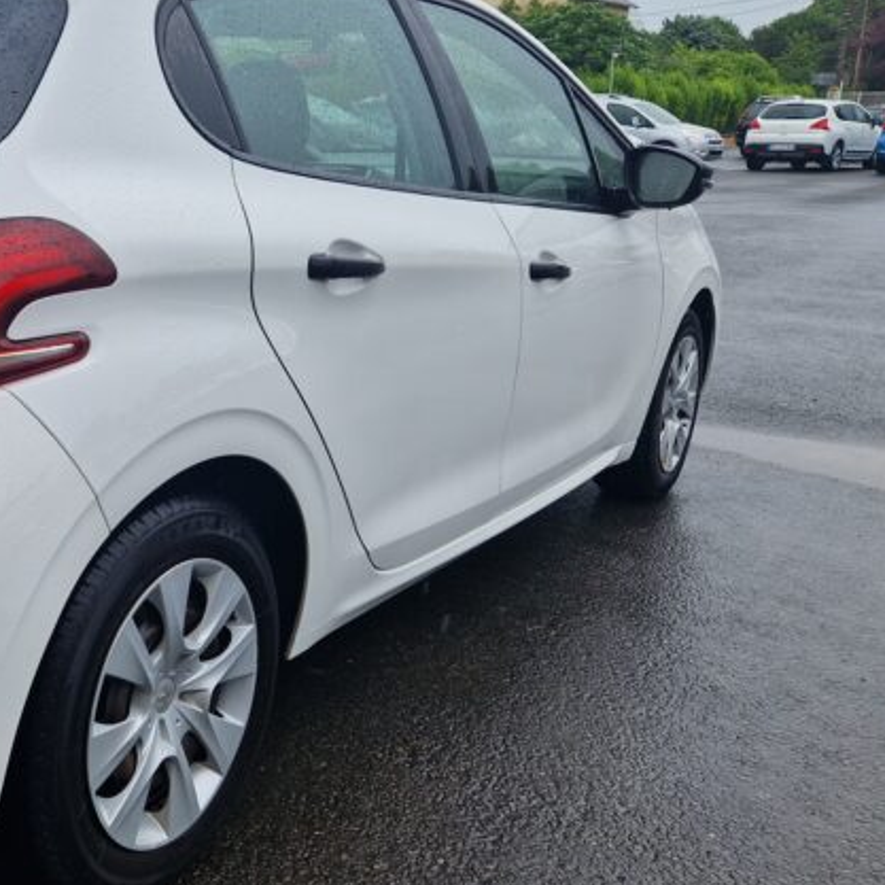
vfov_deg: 42.6
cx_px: 57
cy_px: 348
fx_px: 1128
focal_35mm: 39
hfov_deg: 39.2
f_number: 1.8
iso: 50
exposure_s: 1/564
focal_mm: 5.4
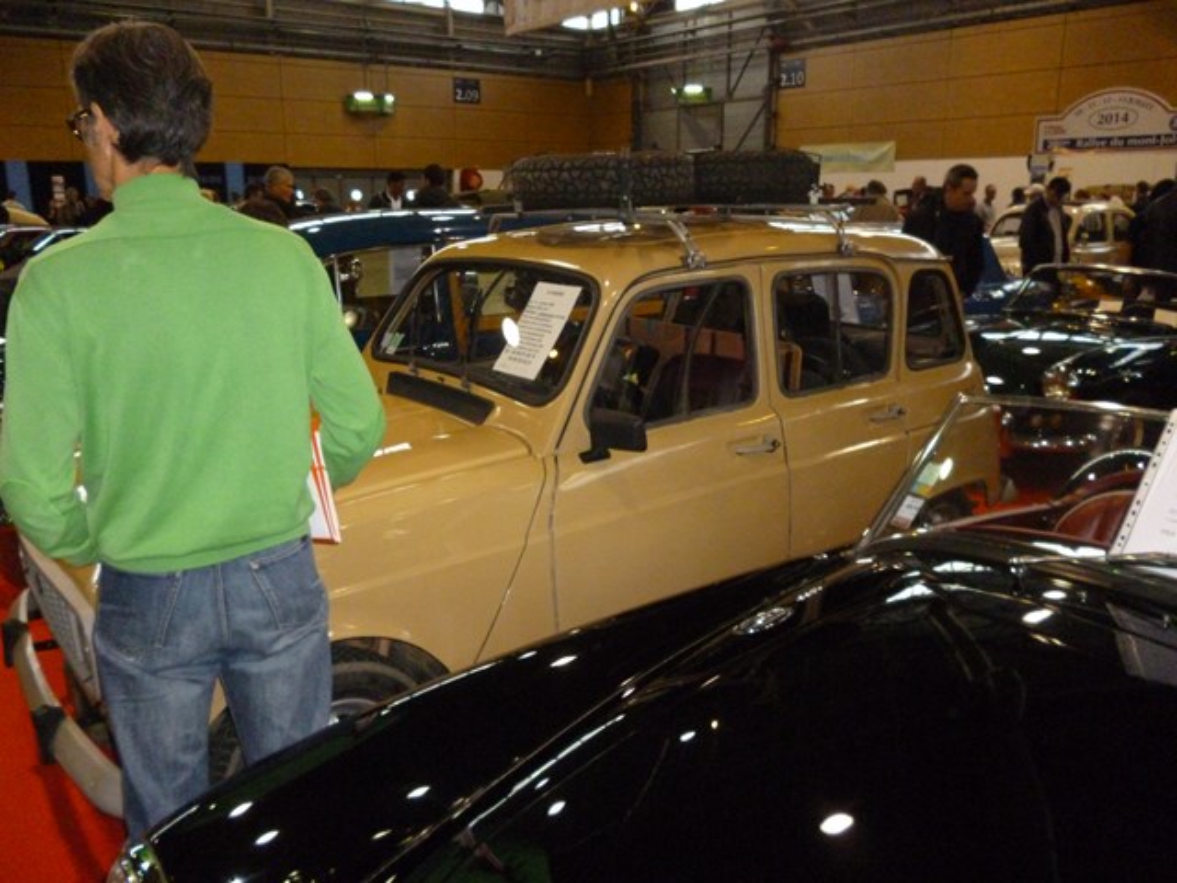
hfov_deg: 63.4
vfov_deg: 49.7
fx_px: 952
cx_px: 588
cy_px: 442
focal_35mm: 28
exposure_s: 1/60
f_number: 3.1
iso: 640
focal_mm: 5
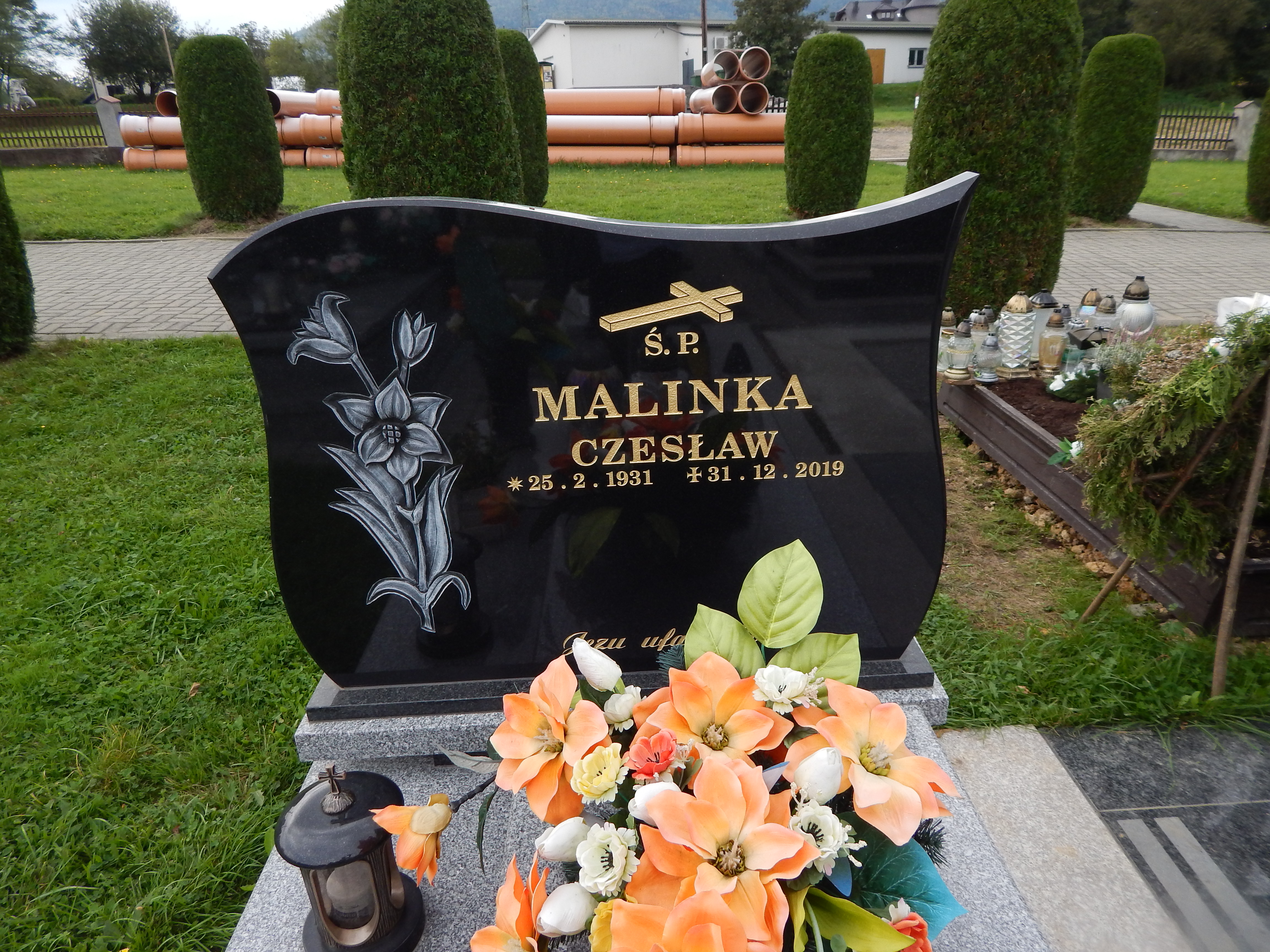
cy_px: 476
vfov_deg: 58.9
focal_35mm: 23
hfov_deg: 73.9
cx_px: 635
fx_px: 844
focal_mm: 4
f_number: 3
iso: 125
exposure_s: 1/640
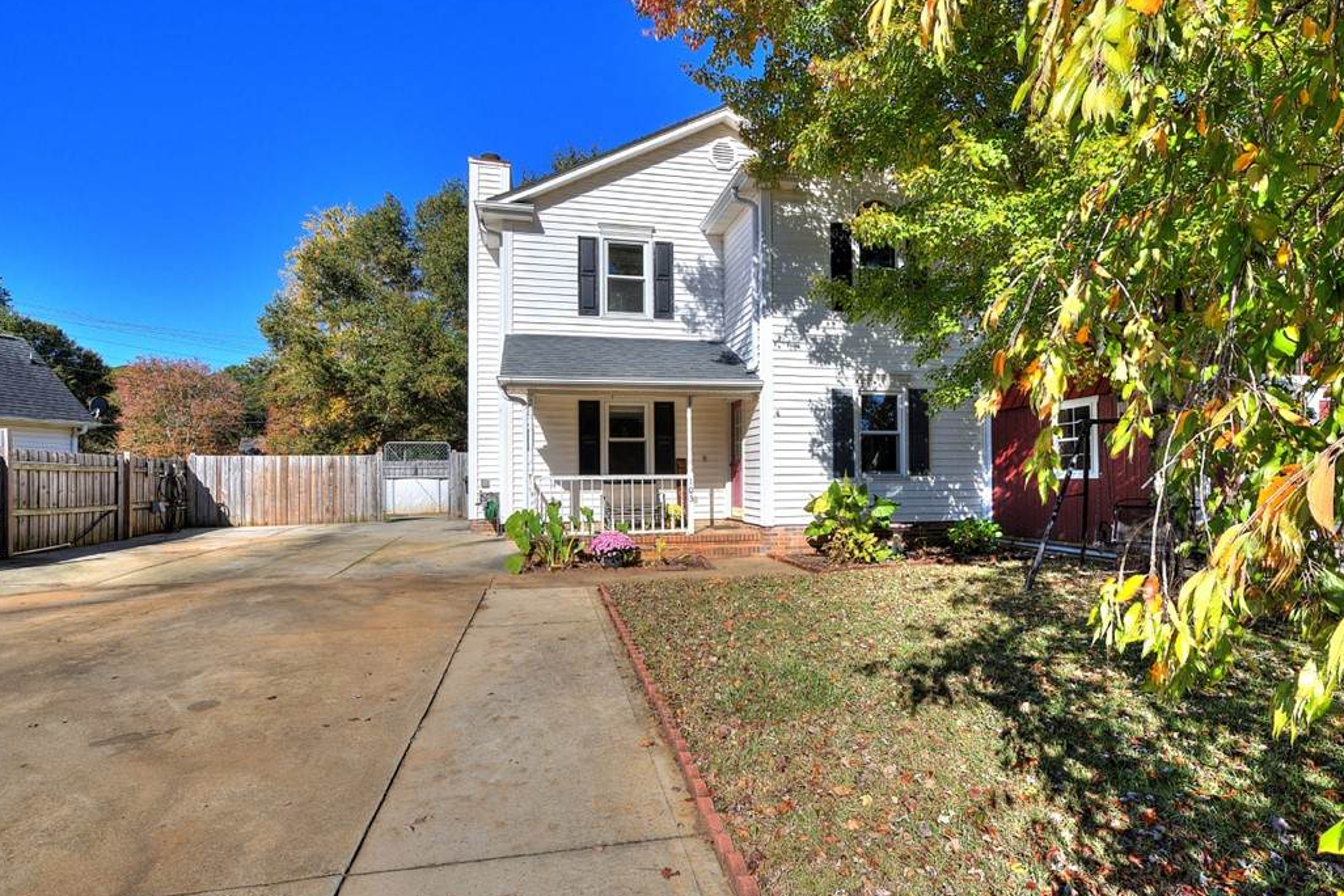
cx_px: 677
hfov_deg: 90.0
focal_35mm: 18
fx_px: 672
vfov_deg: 67.4
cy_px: 454
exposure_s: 1/500
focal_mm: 17
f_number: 11
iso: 400
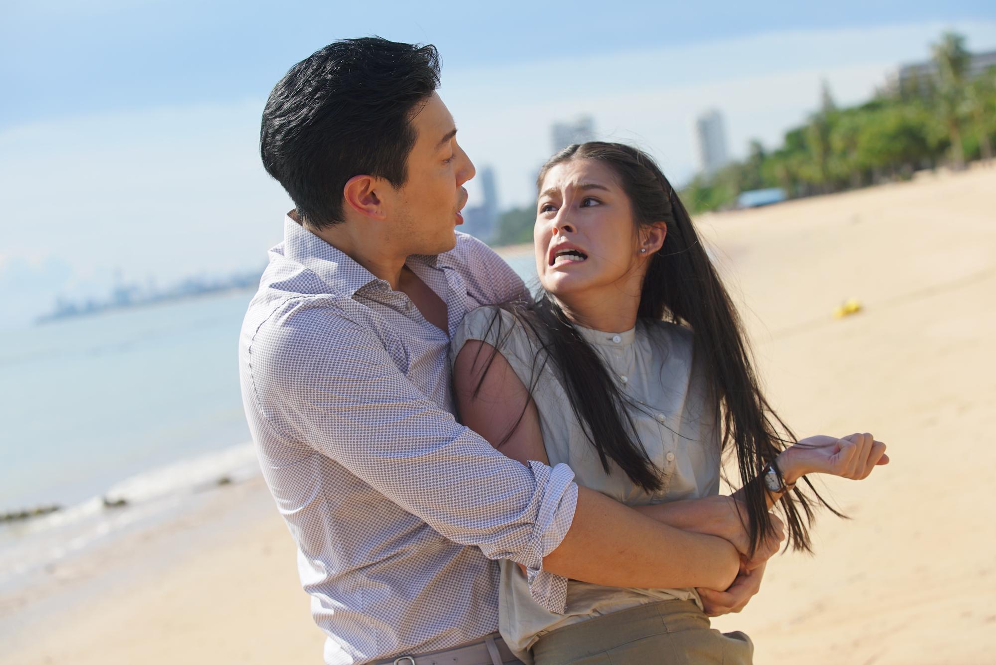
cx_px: 498
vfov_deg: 19.5
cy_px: 332
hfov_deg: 28.8
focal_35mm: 70
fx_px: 1937
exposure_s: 1/500
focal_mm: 70
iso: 100
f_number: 5.6
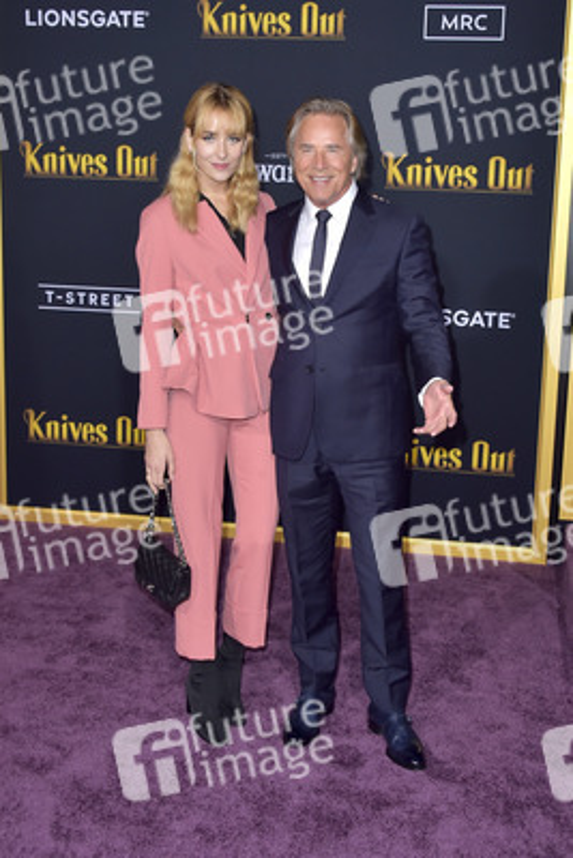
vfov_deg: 53.1
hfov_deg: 36.9
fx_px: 859
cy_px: 429
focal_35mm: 36
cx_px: 286
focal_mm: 36
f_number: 7.1
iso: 500
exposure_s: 1/250
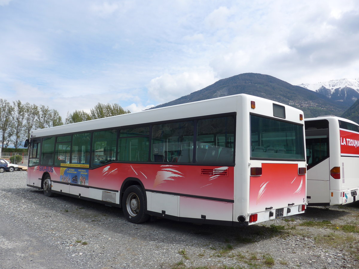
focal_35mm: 29
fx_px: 301
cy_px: 134
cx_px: 180
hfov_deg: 61.7
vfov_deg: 48.2
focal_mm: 6
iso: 80
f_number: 2.8
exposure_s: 1/2000
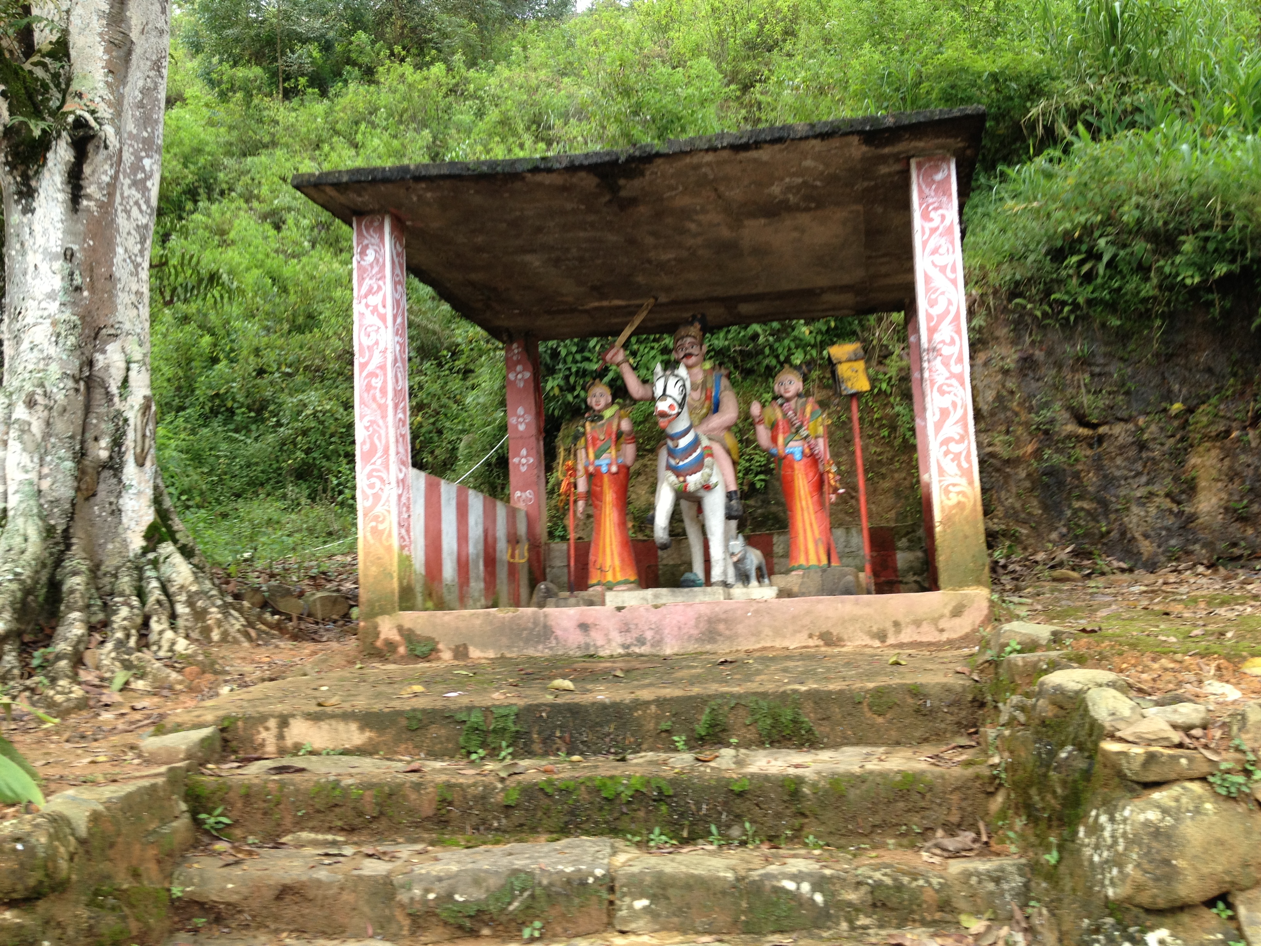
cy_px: 473
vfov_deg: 40.7
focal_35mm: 35
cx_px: 630
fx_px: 1275
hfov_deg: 52.6
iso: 50
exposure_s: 1/165
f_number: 2.4
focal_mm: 4.28
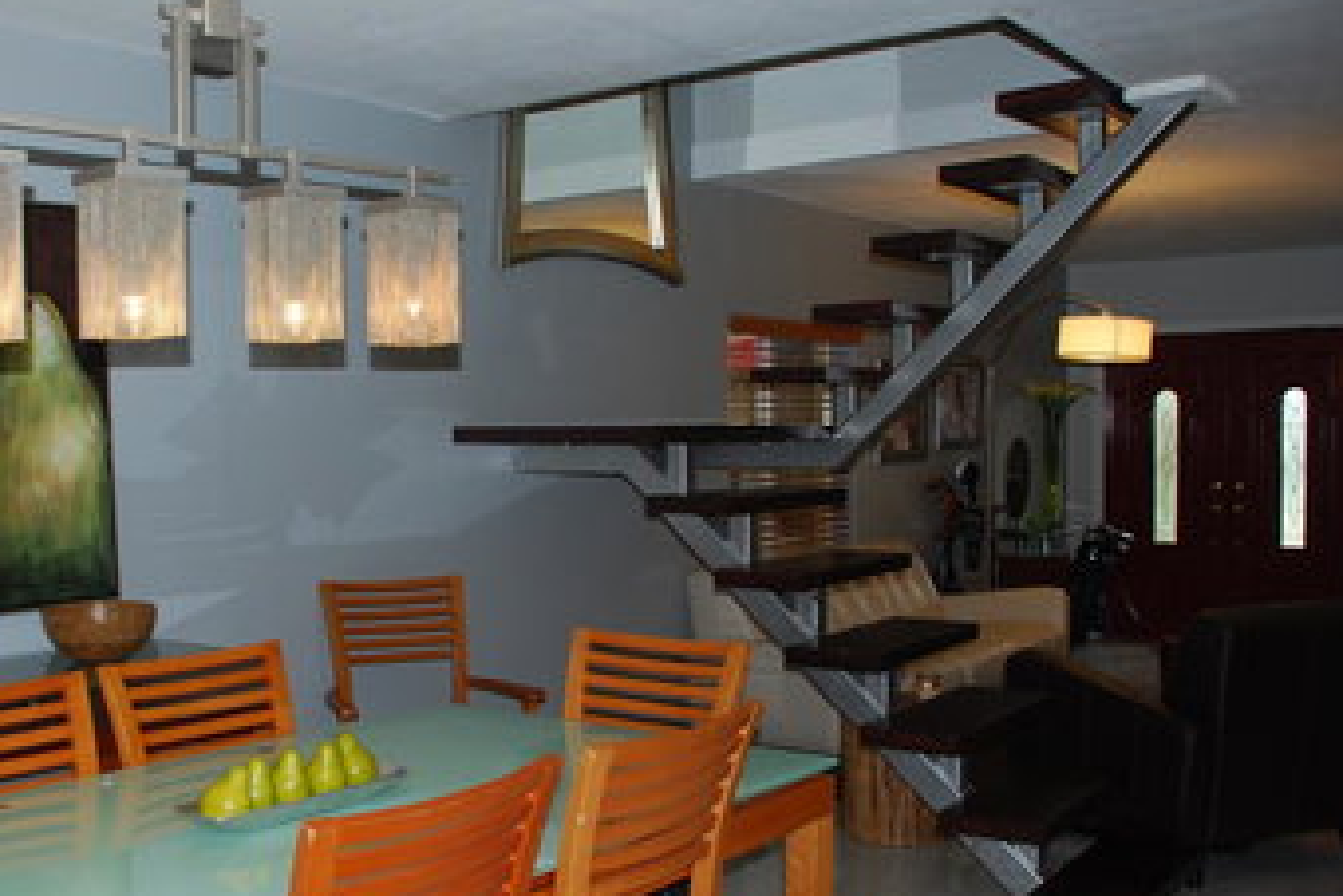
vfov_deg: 34.9
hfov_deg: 50.1
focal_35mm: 38
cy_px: 545
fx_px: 1418
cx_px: 500
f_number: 3.5
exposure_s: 1/60
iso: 200
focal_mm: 18
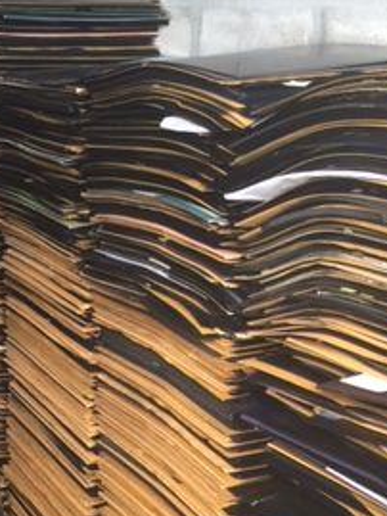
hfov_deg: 20.7
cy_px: 445
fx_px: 1028
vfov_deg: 27.3
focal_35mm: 69
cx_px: 17
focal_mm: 4.15
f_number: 2.2
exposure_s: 1/15
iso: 40
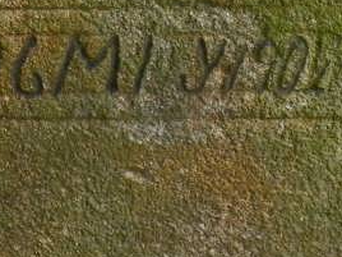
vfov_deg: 6.5
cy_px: -175
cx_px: -71
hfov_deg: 8.7
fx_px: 2213
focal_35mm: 224
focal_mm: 8.9
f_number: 3.5
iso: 64
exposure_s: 1/160
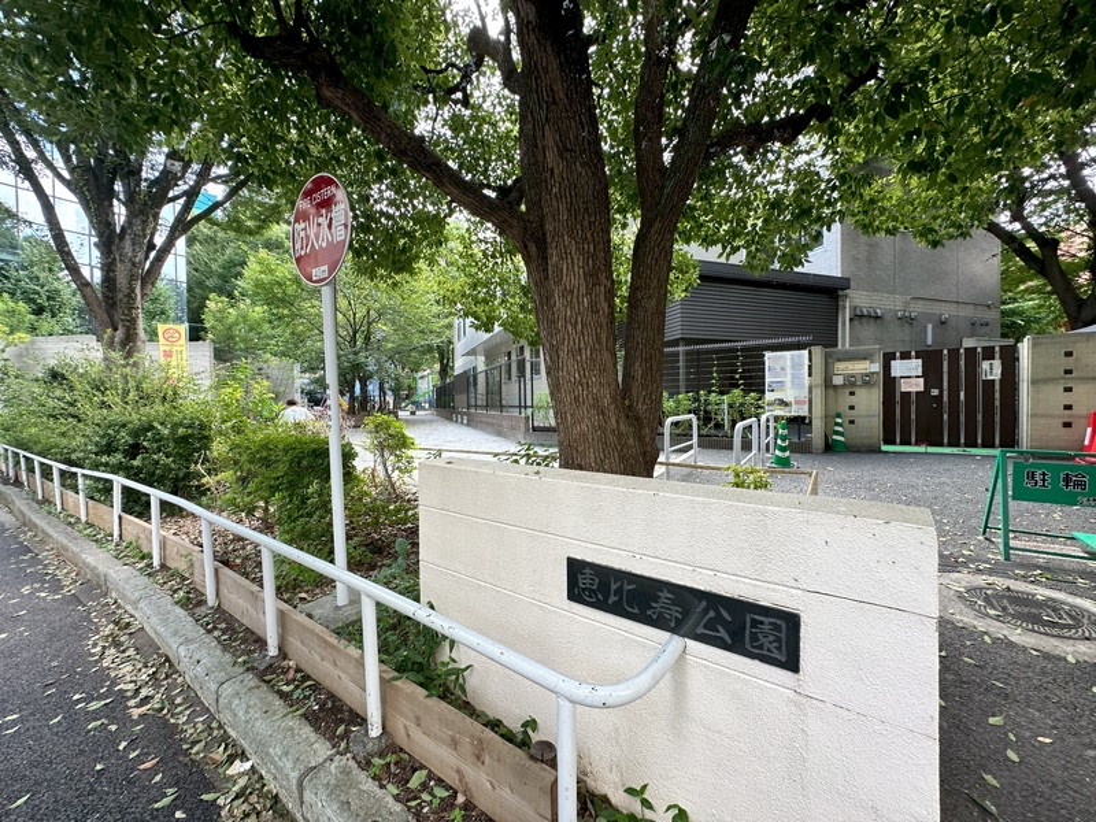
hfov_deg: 102.1
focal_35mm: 14
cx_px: 548
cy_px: 411
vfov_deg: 85.7
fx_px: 443
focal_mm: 2.22
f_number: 2.2
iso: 64
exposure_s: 1/99
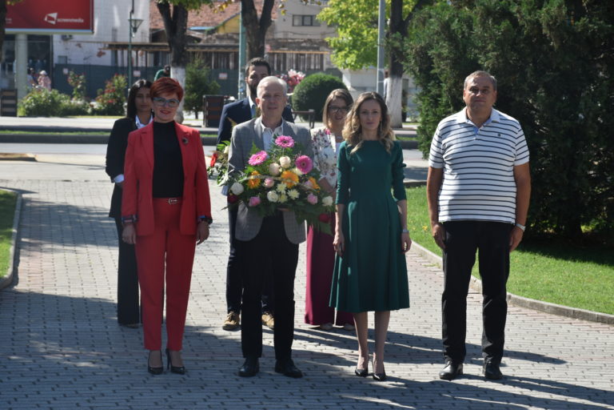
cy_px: 205
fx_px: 1791
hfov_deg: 19.5
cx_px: 307
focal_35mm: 105
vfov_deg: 13.0
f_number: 9
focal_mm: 70
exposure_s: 1/320
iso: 200
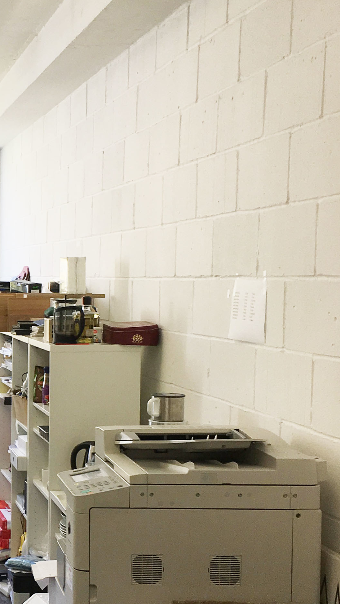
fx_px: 1074
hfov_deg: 16.7
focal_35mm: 67
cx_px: -135
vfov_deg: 31.3
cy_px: 373
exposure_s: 1/100
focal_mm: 4.15
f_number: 2.2
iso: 32
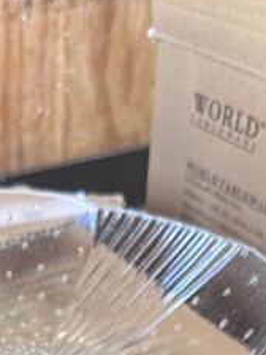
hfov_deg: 16.7
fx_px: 891
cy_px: 548
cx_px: 24
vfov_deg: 19.4
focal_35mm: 87
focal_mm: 6.86
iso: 320
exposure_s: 1/60
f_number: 1.78
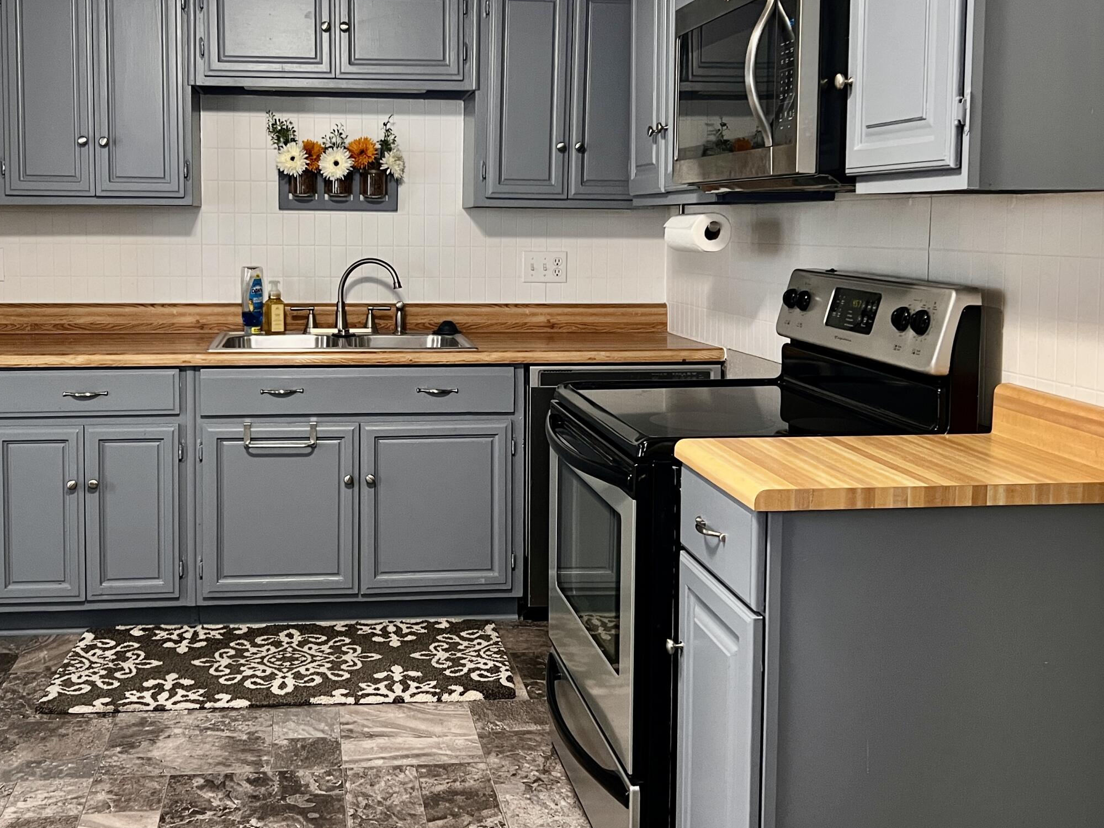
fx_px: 1244
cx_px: 435
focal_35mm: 39
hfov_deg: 47.6
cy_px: 309
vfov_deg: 36.6
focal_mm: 5.7
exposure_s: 1/60
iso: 320
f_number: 1.5
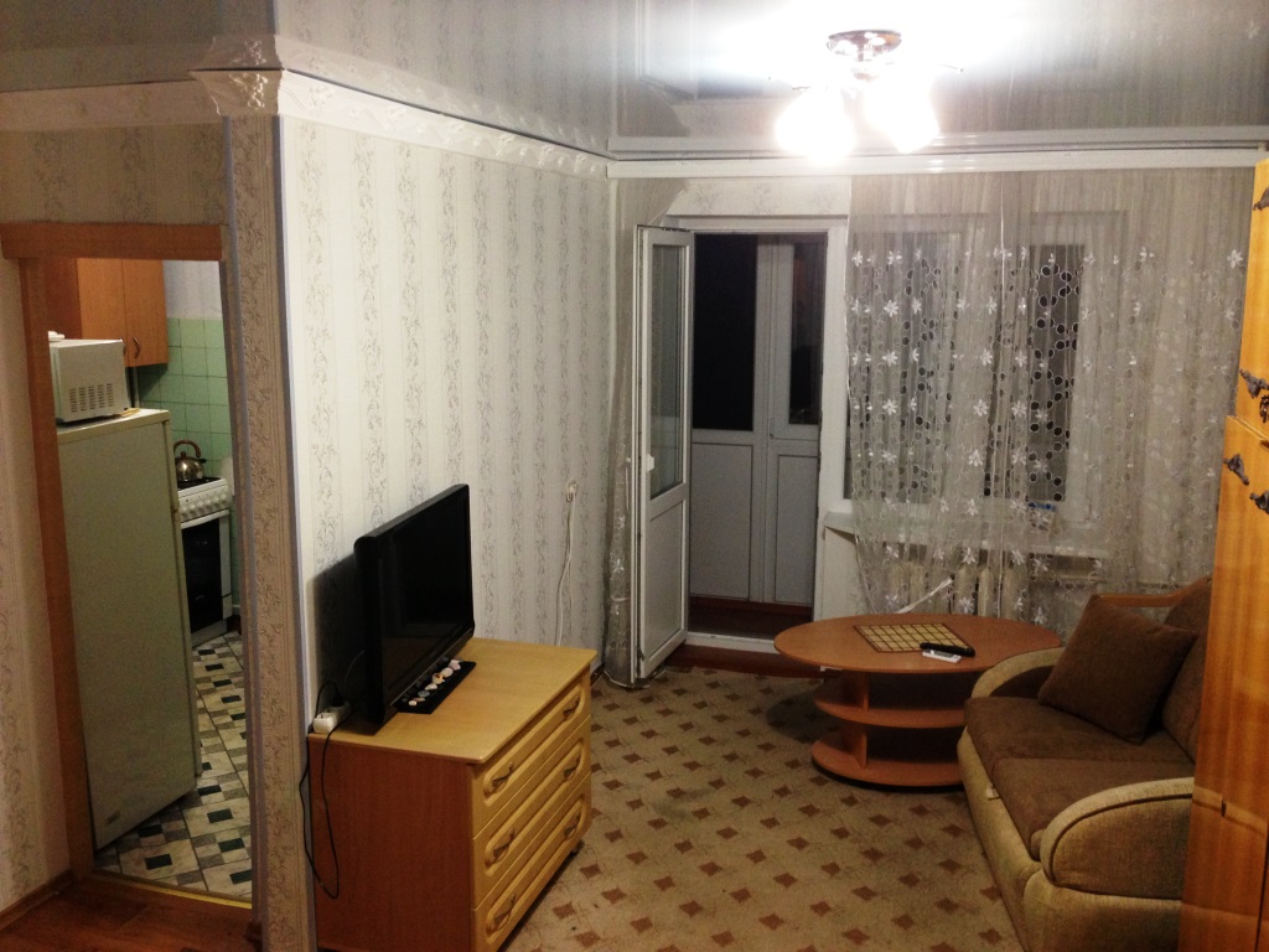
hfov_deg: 55.4
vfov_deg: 42.9
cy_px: 476
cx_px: 634
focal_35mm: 33
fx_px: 1210
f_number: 2.4
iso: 200
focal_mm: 4.13
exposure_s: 1/20
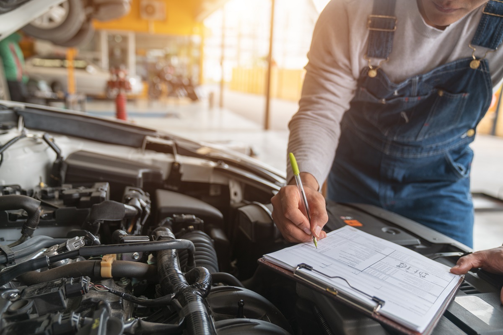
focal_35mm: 29
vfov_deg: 45.0
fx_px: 405
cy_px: 168
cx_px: 252
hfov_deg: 63.7
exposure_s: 1/100
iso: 50
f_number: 2.8
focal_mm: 29
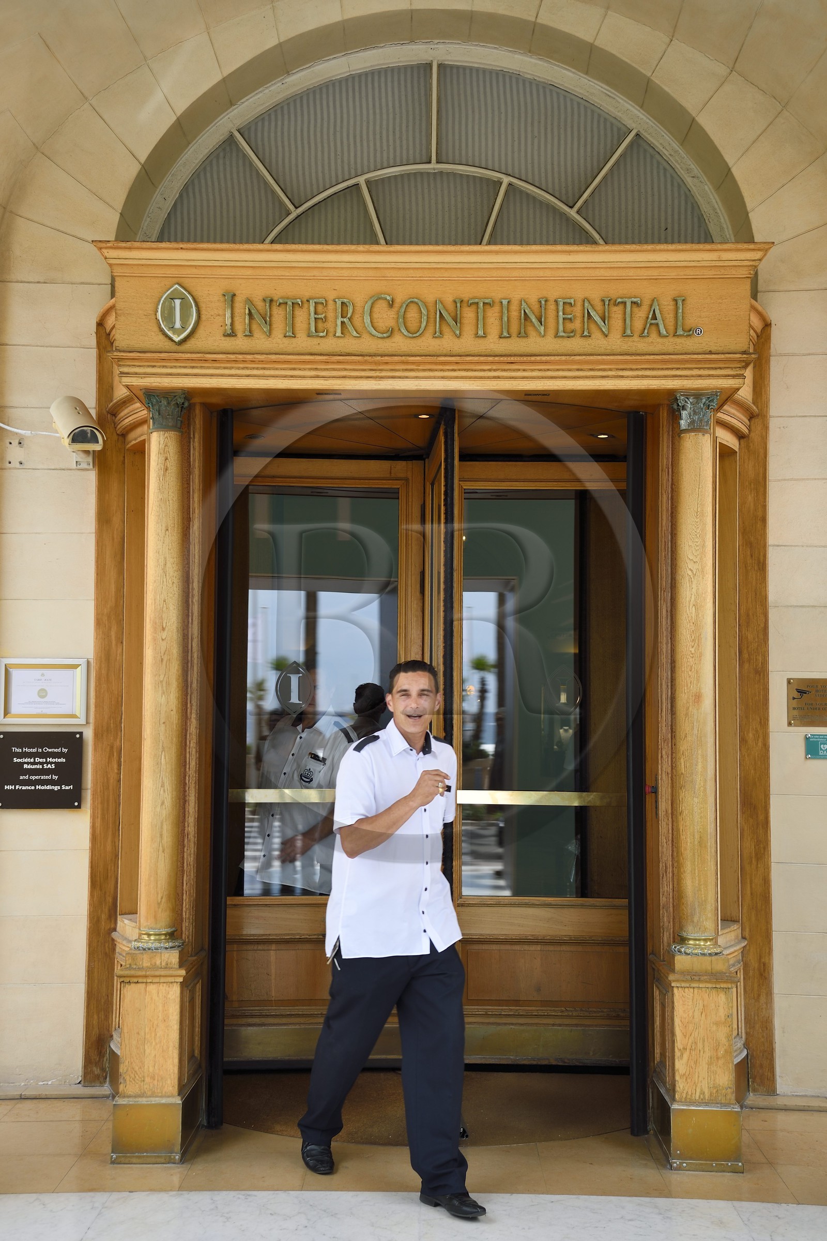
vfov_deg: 44.5
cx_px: 414
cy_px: 620
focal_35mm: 44
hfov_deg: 30.5
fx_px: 1516
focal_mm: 44
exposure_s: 1/160
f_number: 5
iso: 100
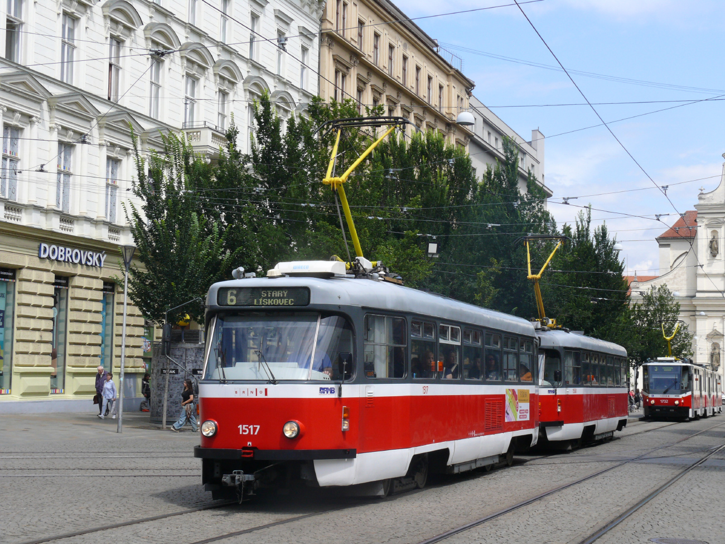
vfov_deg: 24.0
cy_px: 272
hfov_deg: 31.7
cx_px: 362
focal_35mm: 61
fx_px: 1278
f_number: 5.6
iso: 100
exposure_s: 1/400
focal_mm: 12.9
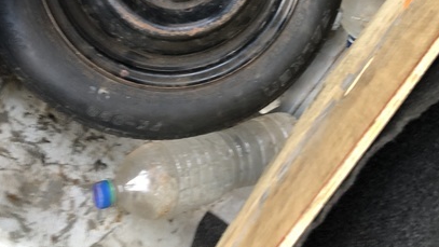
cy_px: -35
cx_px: 223
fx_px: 524
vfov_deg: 24.5
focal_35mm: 45
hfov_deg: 45.5
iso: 50
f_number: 1.8
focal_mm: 3.99
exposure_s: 1/15
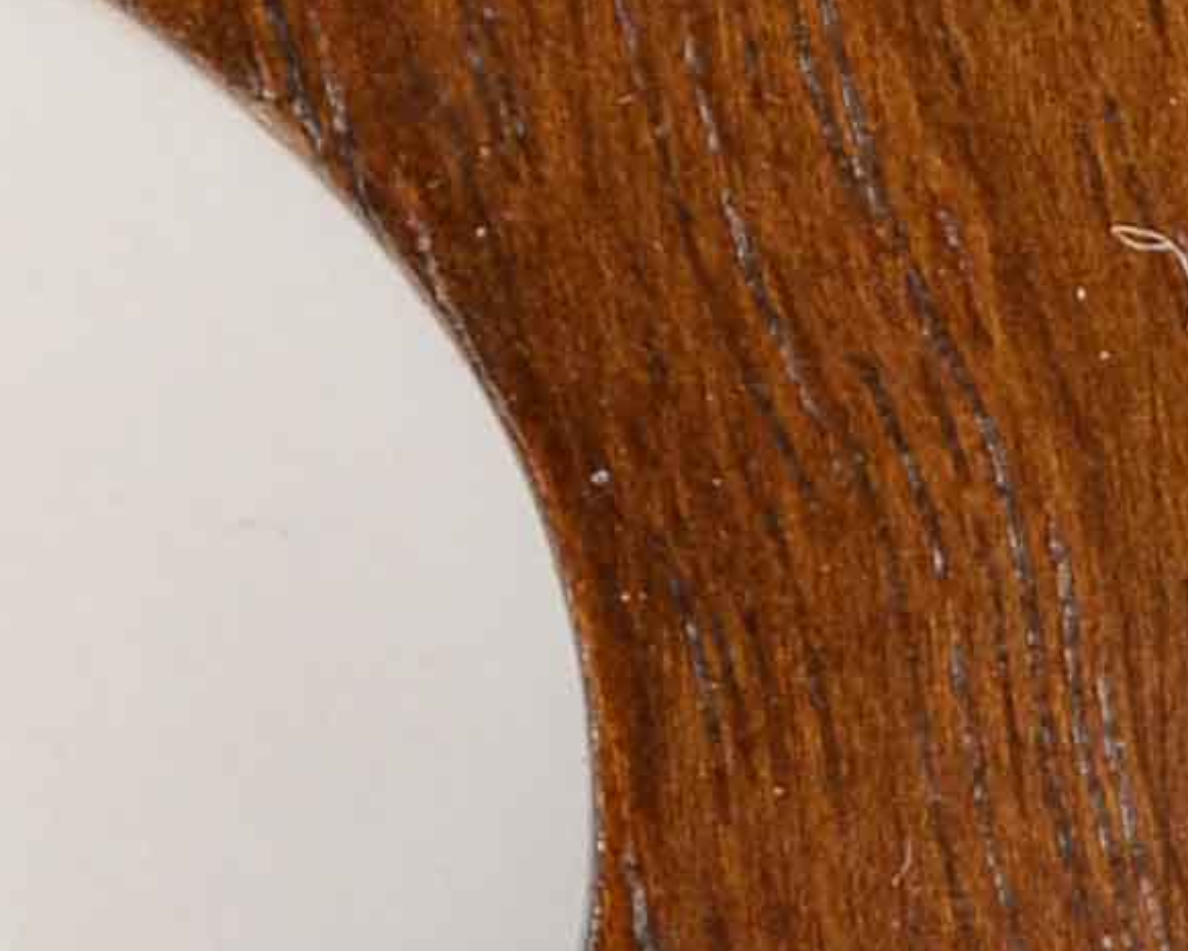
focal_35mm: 1219
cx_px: 1900
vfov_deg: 1.3
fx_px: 42870
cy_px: 1644
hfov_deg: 1.6
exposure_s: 1/160
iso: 200
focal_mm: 105
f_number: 10
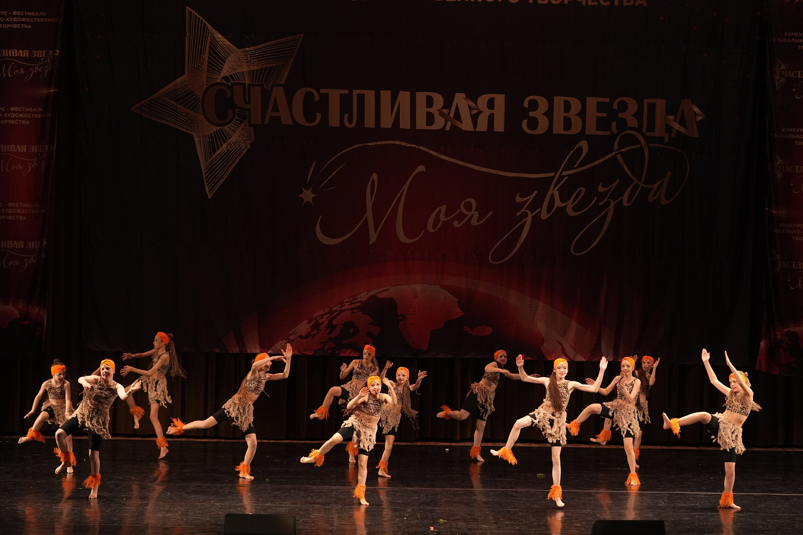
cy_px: 268
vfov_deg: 13.8
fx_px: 2208
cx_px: 402
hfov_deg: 20.6
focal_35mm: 99
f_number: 2.8
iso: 2000
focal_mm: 99
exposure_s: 1/400
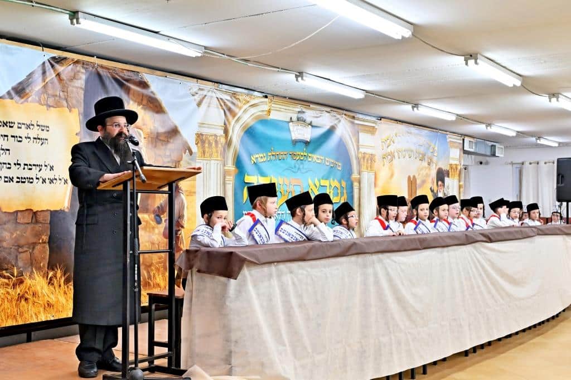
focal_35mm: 45
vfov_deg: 29.8
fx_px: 713
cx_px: 286
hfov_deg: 43.6
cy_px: 190
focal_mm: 30.5
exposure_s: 1/250
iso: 800
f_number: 4
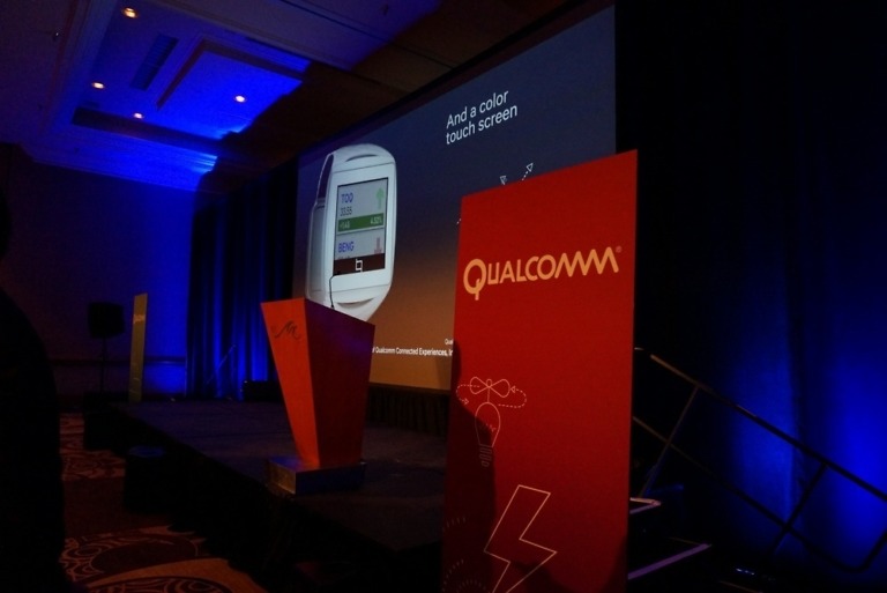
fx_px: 592
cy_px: 296
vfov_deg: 53.2
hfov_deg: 73.7
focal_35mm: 24
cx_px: 444
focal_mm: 16
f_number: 4
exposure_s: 1/60
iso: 2500
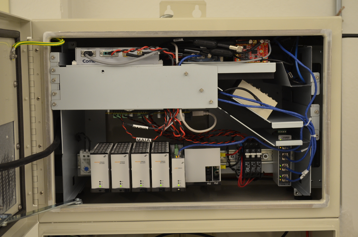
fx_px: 566
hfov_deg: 35.1
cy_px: 118
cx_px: 179
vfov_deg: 23.7
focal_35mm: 57
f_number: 5
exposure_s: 1/40
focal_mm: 38
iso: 800
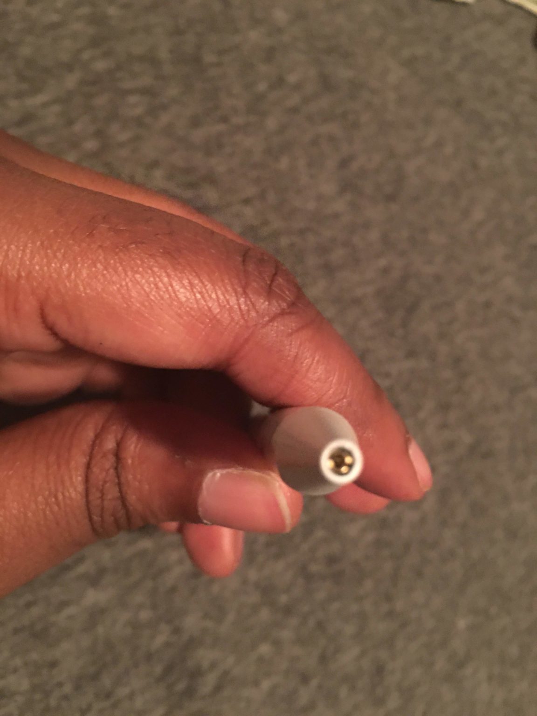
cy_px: 358
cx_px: 268
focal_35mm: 29
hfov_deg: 48.2
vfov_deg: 61.7
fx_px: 600
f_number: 2.2
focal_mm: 4.15
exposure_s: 1/4
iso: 125
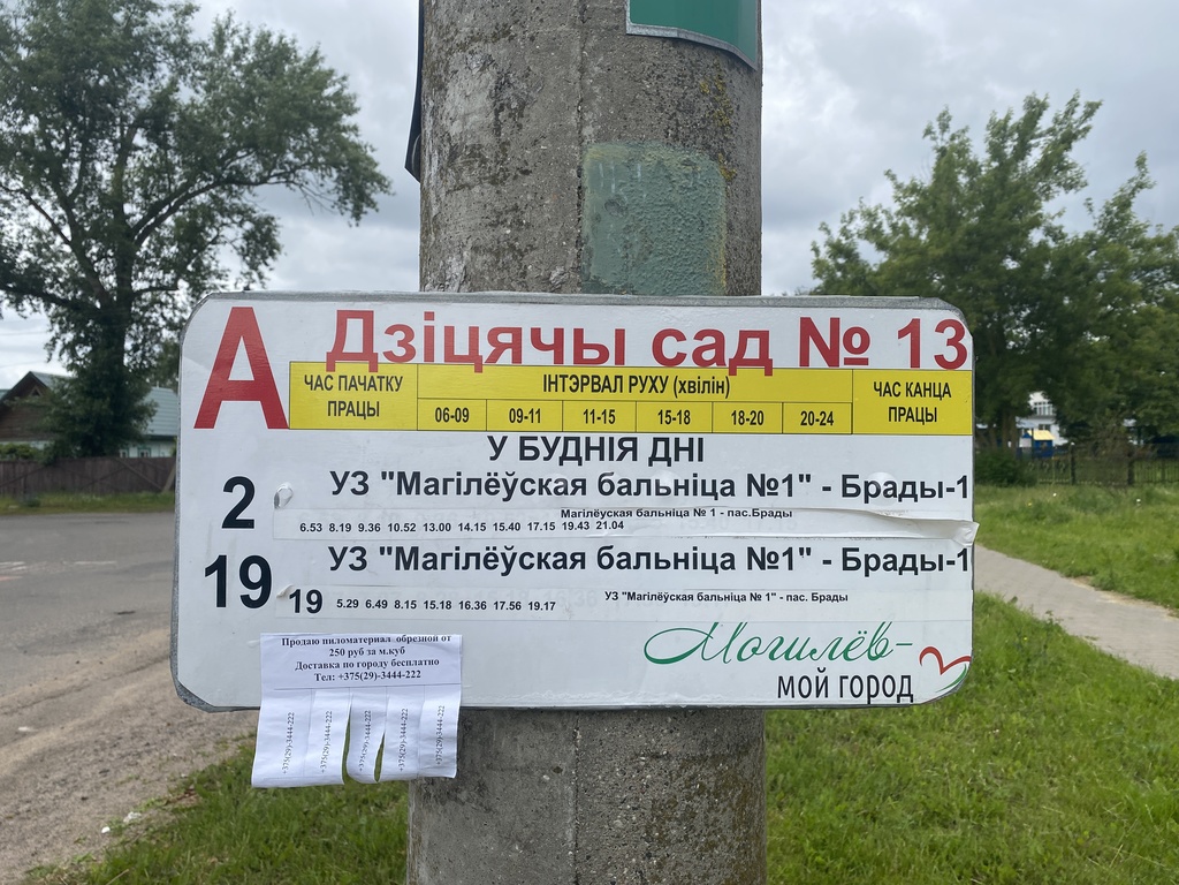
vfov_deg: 53.1
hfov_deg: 67.3
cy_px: 442
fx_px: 886
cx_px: 590
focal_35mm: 26
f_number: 1.8
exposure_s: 1/2028
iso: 32
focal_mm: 4.25
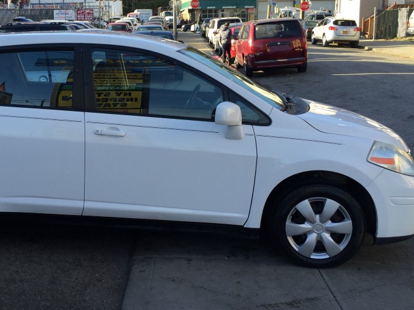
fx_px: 526
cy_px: 117
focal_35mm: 44
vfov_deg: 32.7
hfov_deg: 42.6
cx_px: 151
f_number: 2.2
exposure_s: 1/476
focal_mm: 4.15
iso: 32
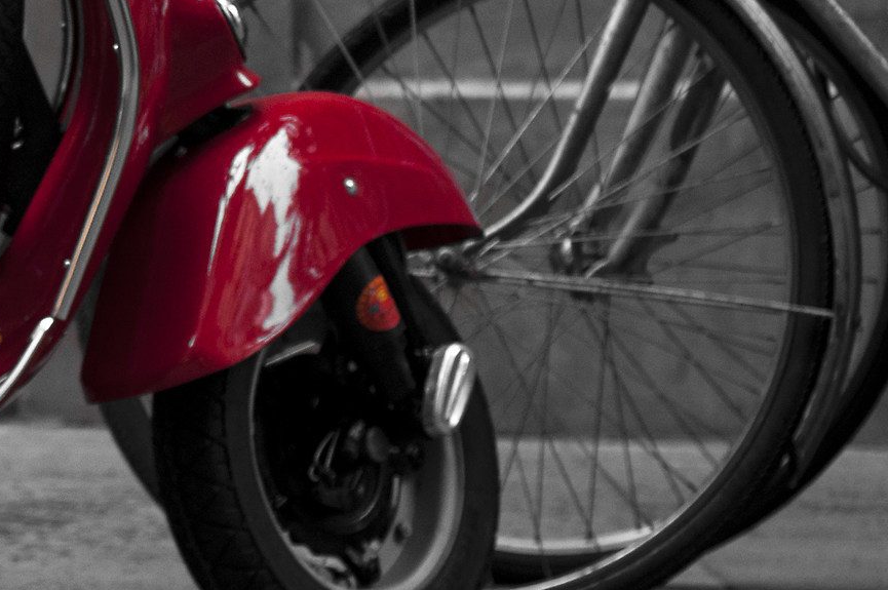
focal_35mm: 208
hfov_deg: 9.7
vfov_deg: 6.6
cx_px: -295
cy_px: -44
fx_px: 5126
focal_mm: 50
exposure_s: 1/50
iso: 500
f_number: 2.5
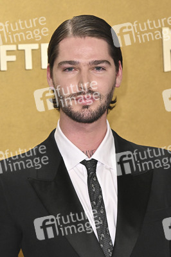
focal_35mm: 169
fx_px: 1206
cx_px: 86
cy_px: 128
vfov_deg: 12.2
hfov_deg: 8.1
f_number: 5.6
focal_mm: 113
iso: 2500
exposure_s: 1/320
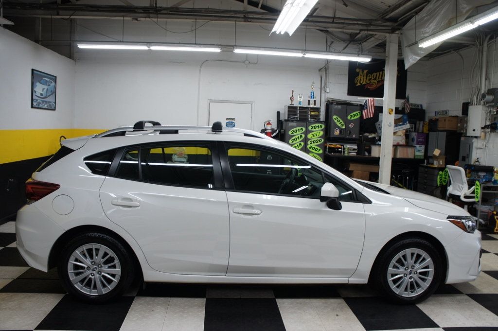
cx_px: 249
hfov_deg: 67.4
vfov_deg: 47.9
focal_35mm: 27
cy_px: 166
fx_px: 373
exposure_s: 1/30
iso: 200
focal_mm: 18
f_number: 4
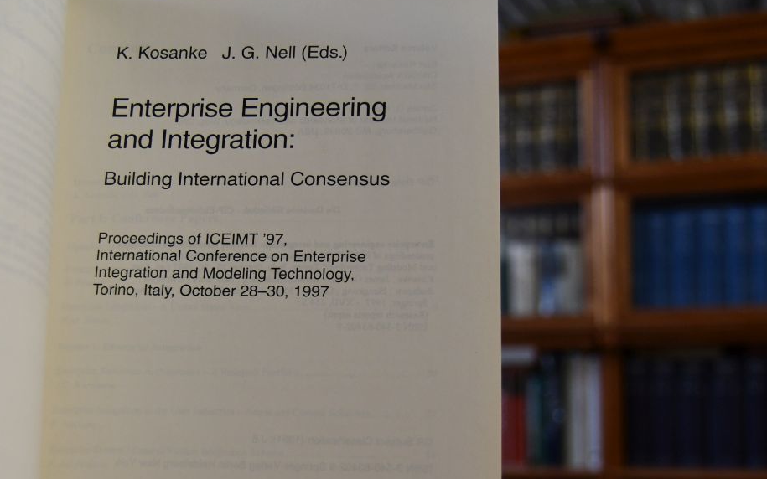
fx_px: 1108
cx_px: 338
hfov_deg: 38.1
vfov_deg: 24.1
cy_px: 365
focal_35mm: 53
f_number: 3.8
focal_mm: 23
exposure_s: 1/200
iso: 800
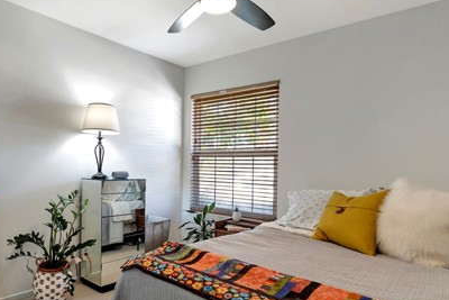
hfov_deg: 73.0
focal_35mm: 24
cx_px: 183
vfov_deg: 53.0
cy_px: 169
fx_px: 299
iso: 800
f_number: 2.8
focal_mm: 10
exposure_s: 1/320
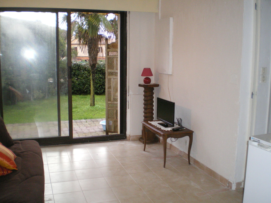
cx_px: 136
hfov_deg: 49.0
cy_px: 102
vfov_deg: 37.7
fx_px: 297
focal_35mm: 38
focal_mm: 6.3
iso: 400
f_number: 3.1
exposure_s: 1/50
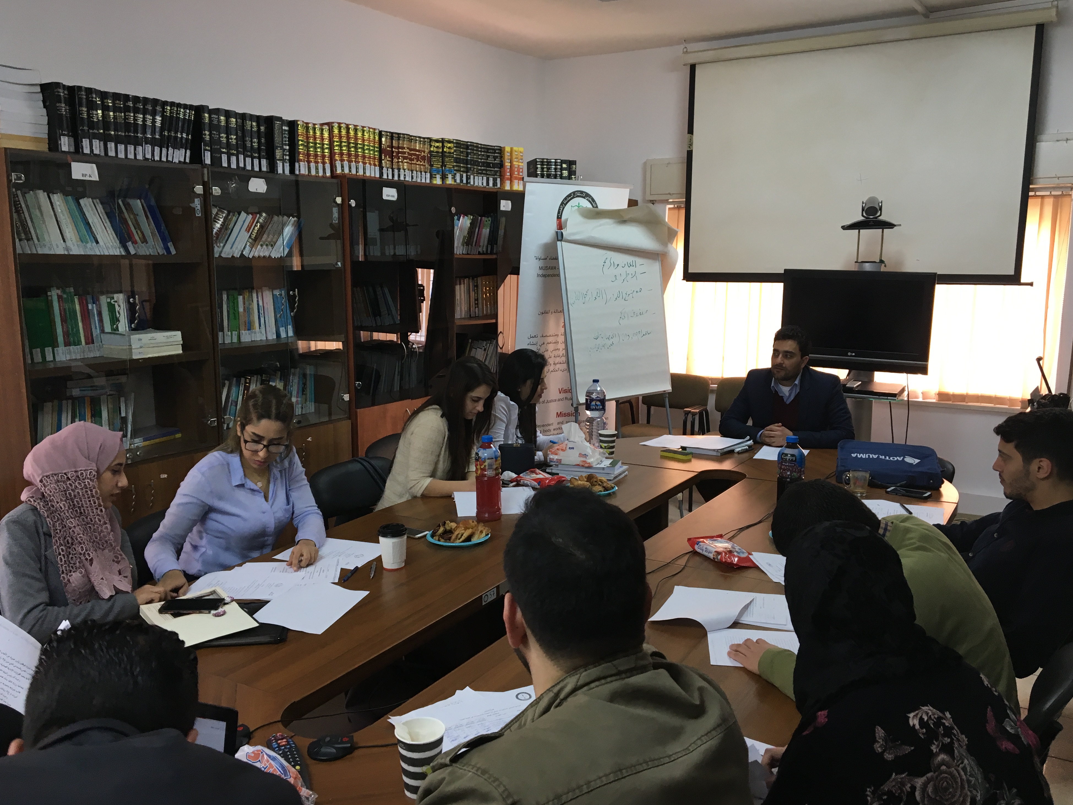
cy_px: 407
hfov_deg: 60.0
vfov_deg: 46.8
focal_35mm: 30
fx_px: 930
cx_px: 520
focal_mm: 4.15
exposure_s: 1/33
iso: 80
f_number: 2.2
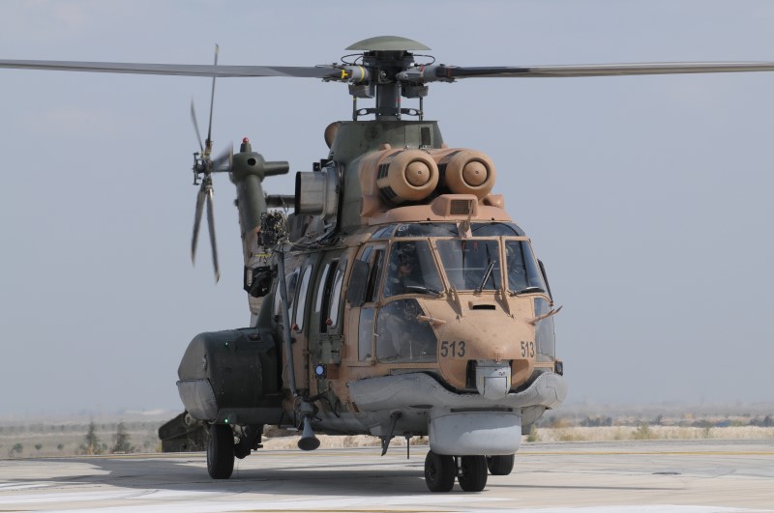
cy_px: 256
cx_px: 387
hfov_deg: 8.6
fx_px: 5153
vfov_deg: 5.7
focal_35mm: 240
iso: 320
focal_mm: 160
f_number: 8
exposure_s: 1/1000
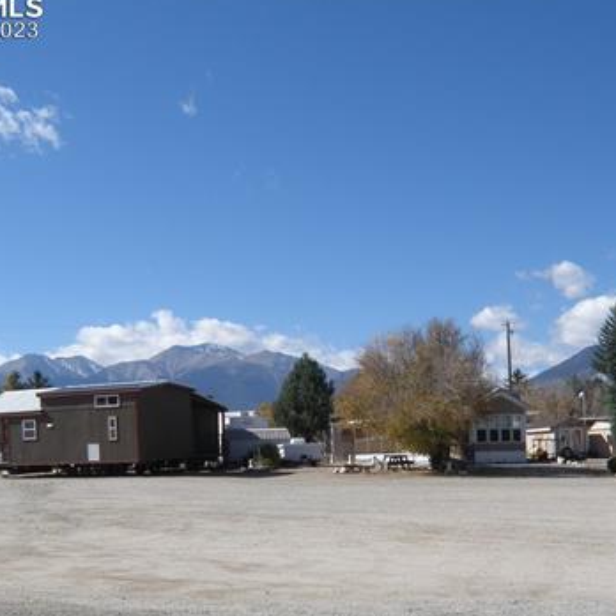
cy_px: 401
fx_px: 1047
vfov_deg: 32.6
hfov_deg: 32.6
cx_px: 388
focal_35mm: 52
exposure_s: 1/500
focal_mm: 5.72
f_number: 5.6
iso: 64
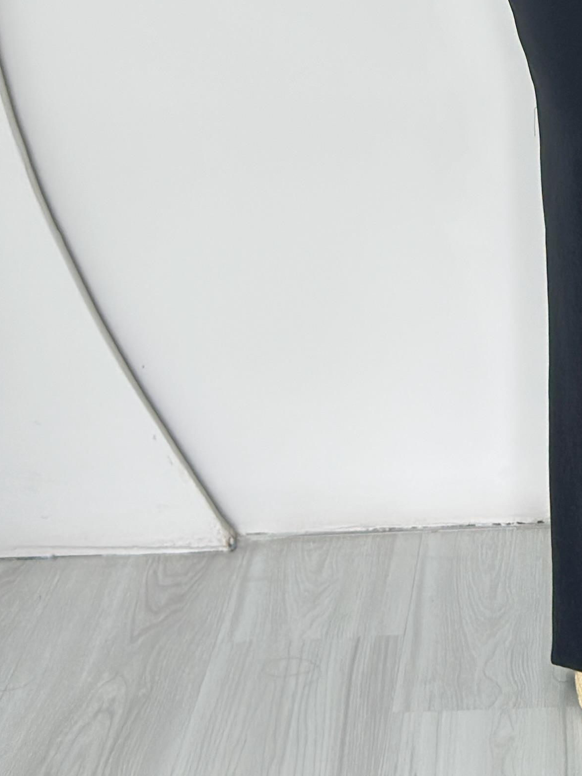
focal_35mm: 123
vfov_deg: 15.5
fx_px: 2757
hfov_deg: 11.7
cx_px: 743
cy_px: -146
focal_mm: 6.86
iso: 80
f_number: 1.78
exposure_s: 1/100
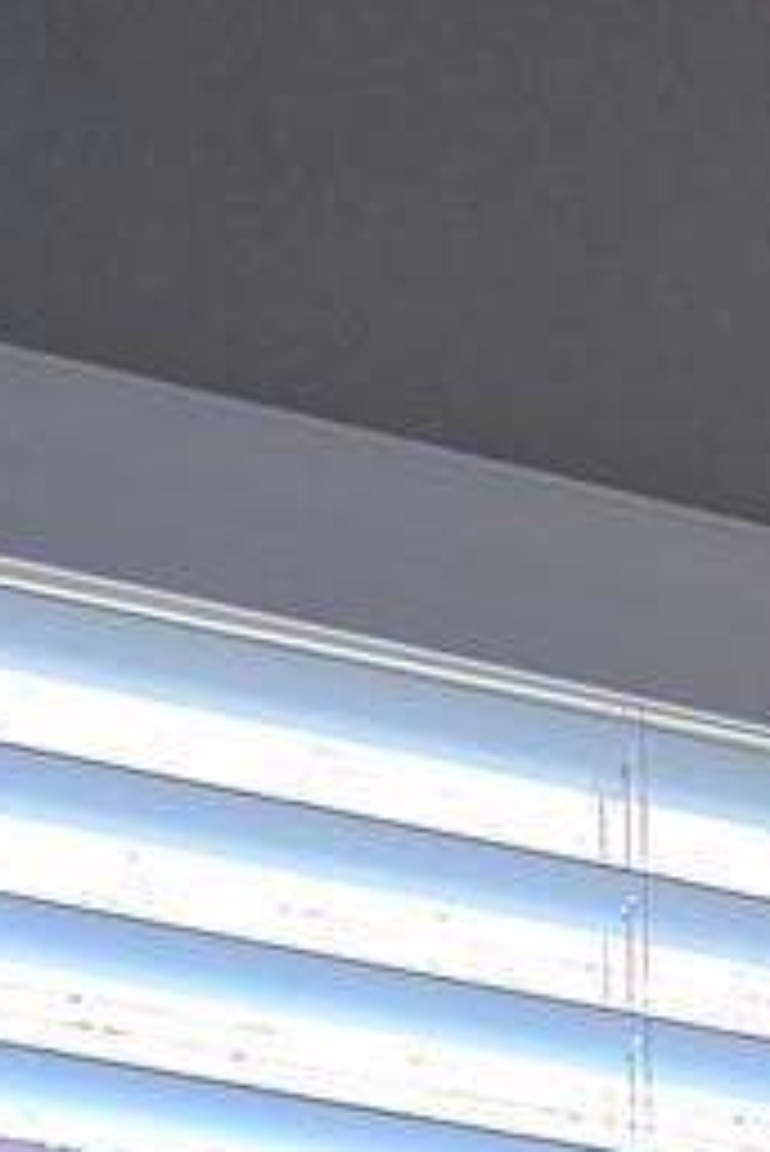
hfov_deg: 5.6
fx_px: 6119
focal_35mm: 191
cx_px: 3719
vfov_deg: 9.0
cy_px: 3262
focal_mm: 6.3
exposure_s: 1/120
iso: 50
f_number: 1.7
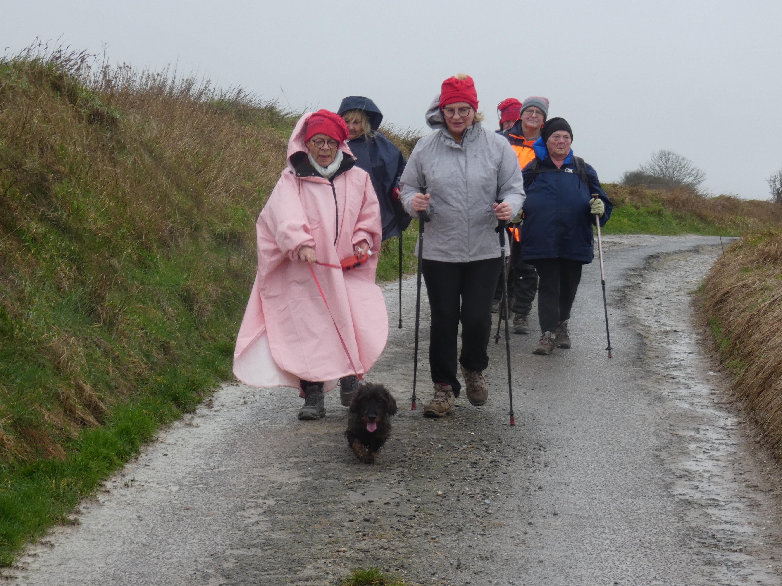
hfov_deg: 16.1
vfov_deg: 12.1
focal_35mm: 122
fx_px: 2756
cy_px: 293
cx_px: 391
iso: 80
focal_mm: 21.9
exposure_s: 1/80
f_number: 5.1
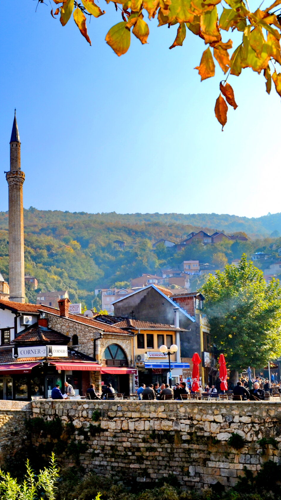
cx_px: 40
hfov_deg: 27.0
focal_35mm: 43
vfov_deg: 47.4
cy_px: 249
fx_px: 570
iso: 100
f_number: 9
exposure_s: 1/200
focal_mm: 18
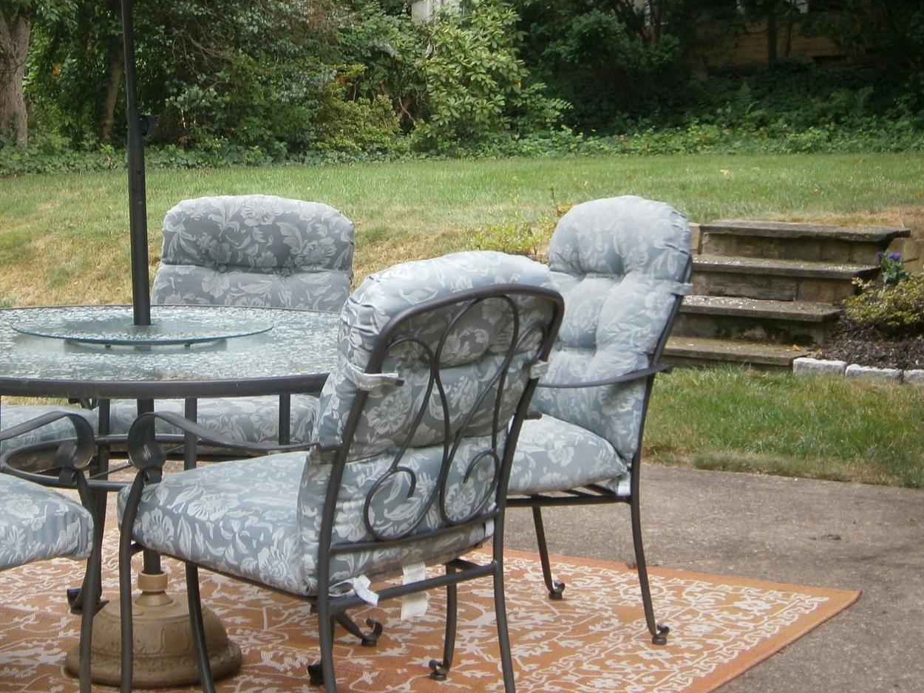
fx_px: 2056
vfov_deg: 19.0
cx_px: 378
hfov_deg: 25.3
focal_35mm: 77
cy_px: 175
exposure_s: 1/125
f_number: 3.4
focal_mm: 8.3
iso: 80
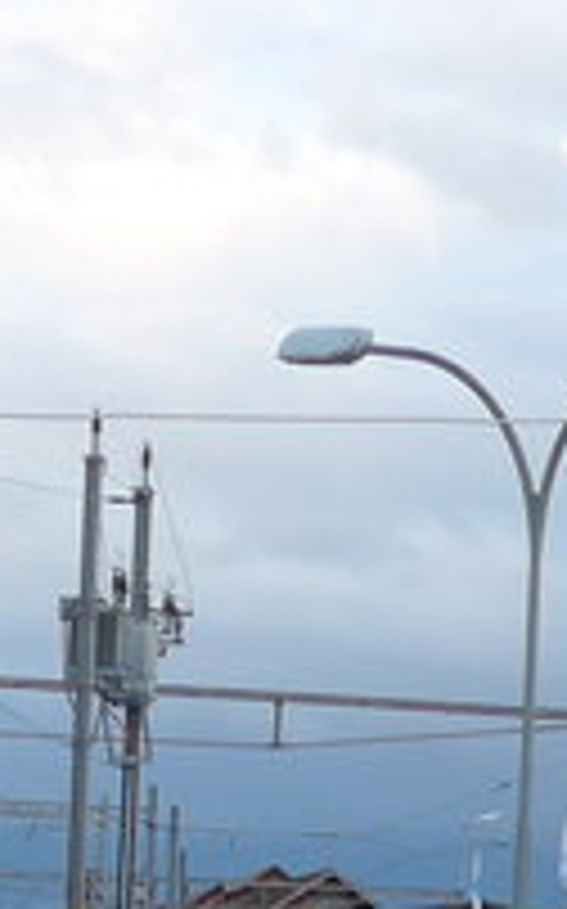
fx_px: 4531
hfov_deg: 7.1
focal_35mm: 183
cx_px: -94
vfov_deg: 10.8
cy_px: 1570
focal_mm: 6
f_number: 2.8
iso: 80
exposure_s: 1/200
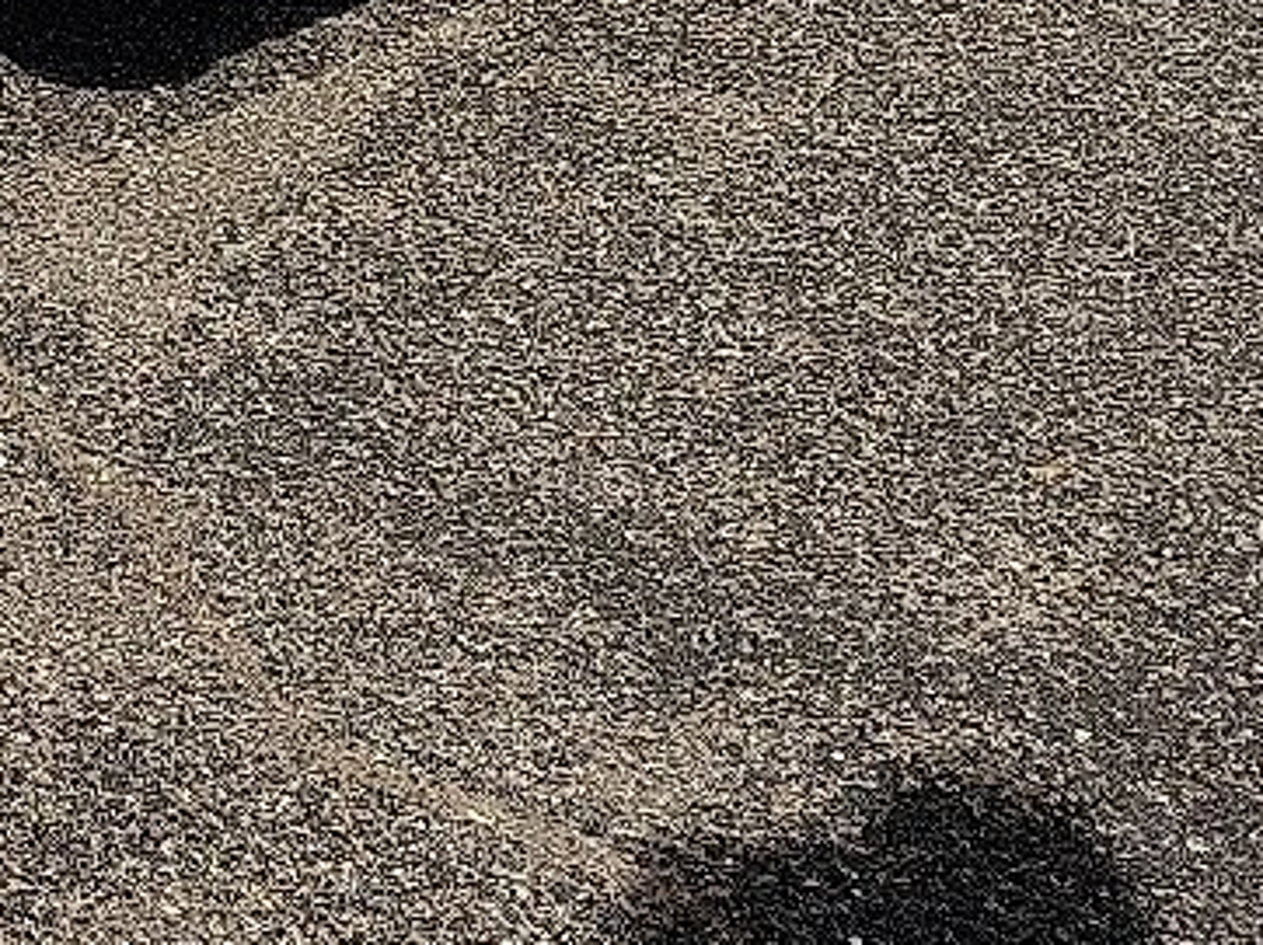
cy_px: -917
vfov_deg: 11.6
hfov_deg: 14.8
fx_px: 4193
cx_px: -1078
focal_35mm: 115
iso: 50
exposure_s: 1/5000
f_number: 1.8
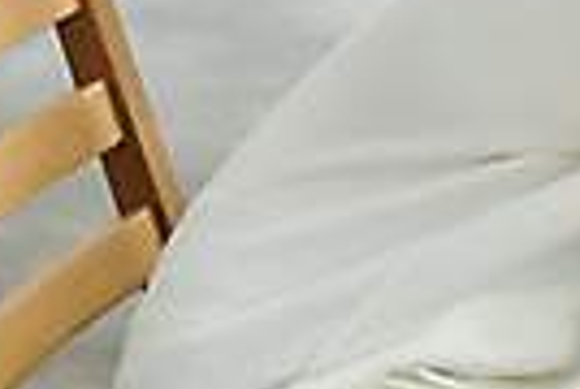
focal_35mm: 143
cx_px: 885
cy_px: -95
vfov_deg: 9.5
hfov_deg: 13.4
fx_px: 2309
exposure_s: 1/500
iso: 500
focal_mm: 32
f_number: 2.8
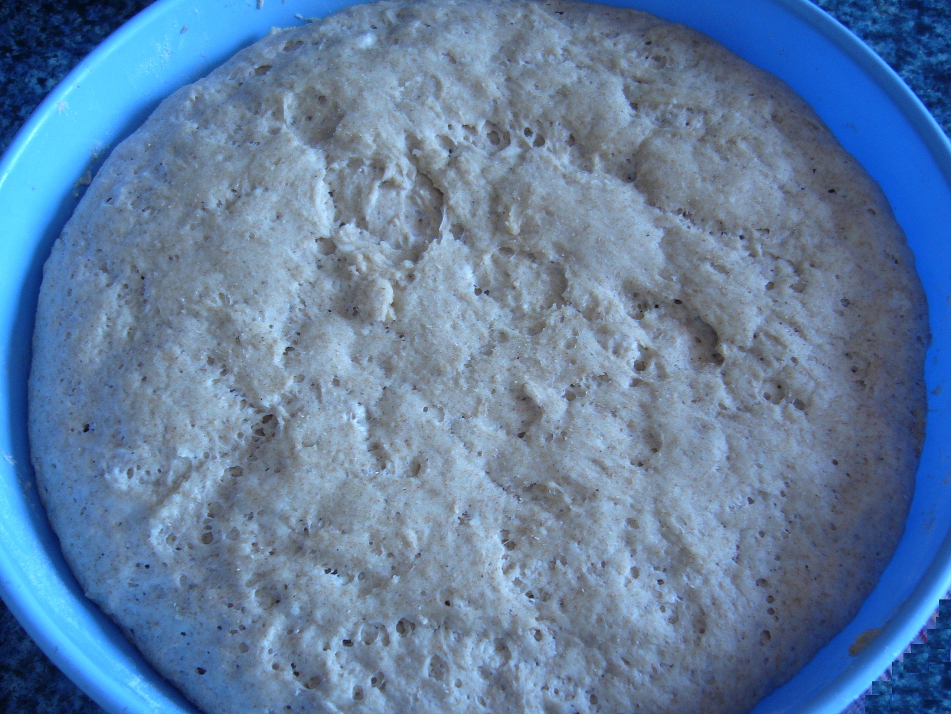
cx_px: 476
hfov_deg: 52.6
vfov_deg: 40.7
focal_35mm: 35
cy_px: 357
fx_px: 962
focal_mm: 5.8
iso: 80
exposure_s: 1/25
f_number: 2.8
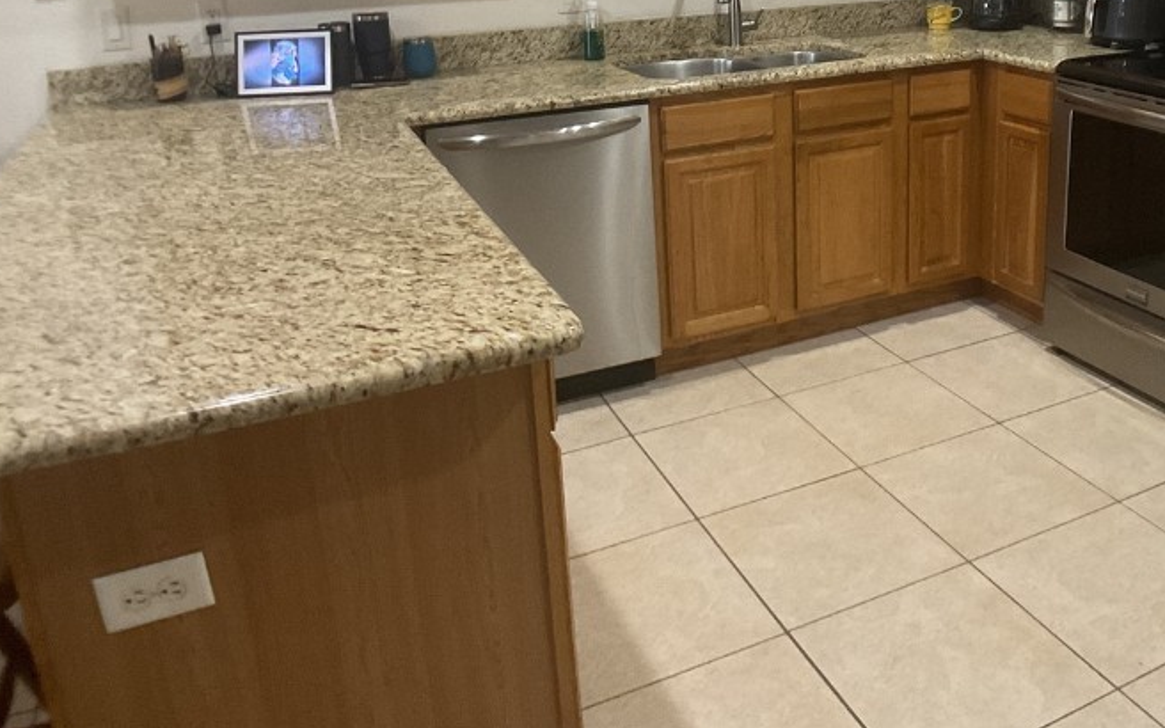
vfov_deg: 26.3
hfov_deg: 41.2
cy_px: 123
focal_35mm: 48
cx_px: 797
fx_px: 1524
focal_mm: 3
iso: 250
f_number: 1.8
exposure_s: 1/60
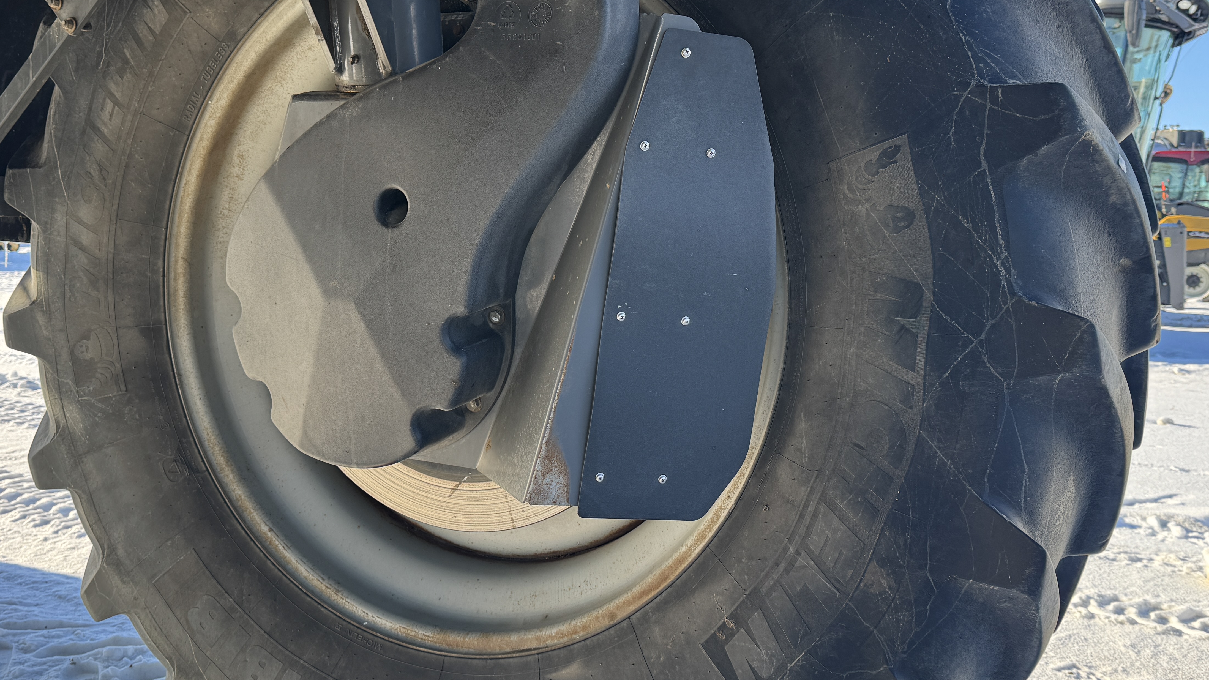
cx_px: 570
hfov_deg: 58.0
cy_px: 313
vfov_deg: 34.6
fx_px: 1090
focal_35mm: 34
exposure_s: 1/558
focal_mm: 6.76
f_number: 1.78
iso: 80
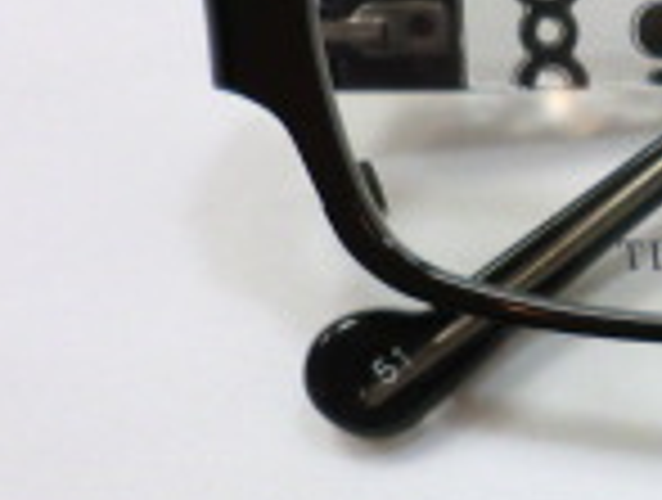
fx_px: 2665
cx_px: 1360
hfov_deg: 12.4
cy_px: 419
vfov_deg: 10.7
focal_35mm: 139
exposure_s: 1/60
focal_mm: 5.8
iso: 100
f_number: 3.5
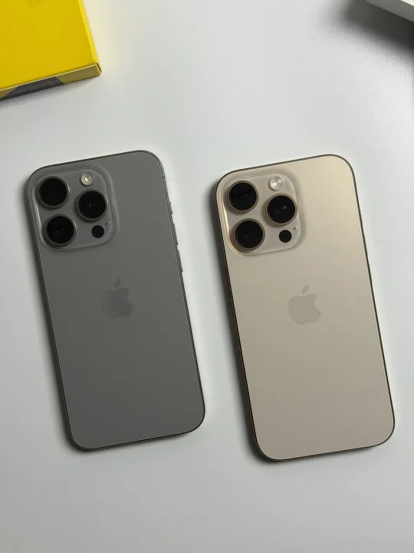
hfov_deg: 30.3
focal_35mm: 48
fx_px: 765
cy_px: 276
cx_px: 207
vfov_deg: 39.7
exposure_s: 1/169
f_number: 1.78
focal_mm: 6.76
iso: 50
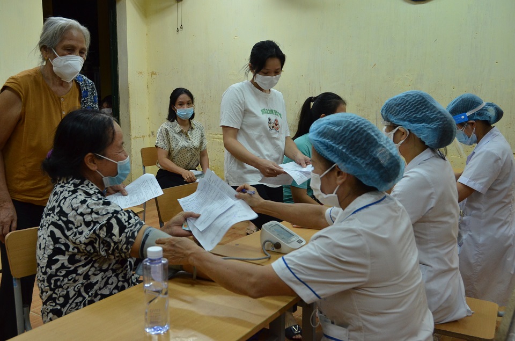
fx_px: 514
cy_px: 170
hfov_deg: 53.2
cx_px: 258
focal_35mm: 36
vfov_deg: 36.7
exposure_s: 1/100
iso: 1250
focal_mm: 24
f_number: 5
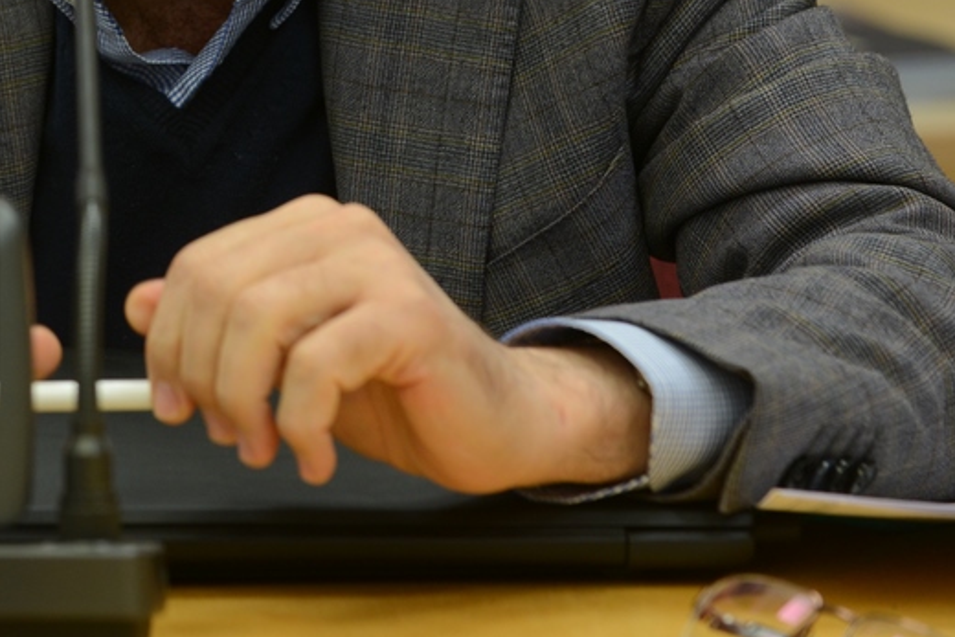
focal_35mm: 226
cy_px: -83
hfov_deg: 9.1
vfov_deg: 6.1
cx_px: 6
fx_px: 5997
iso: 640
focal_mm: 98
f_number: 4.5
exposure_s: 1/100
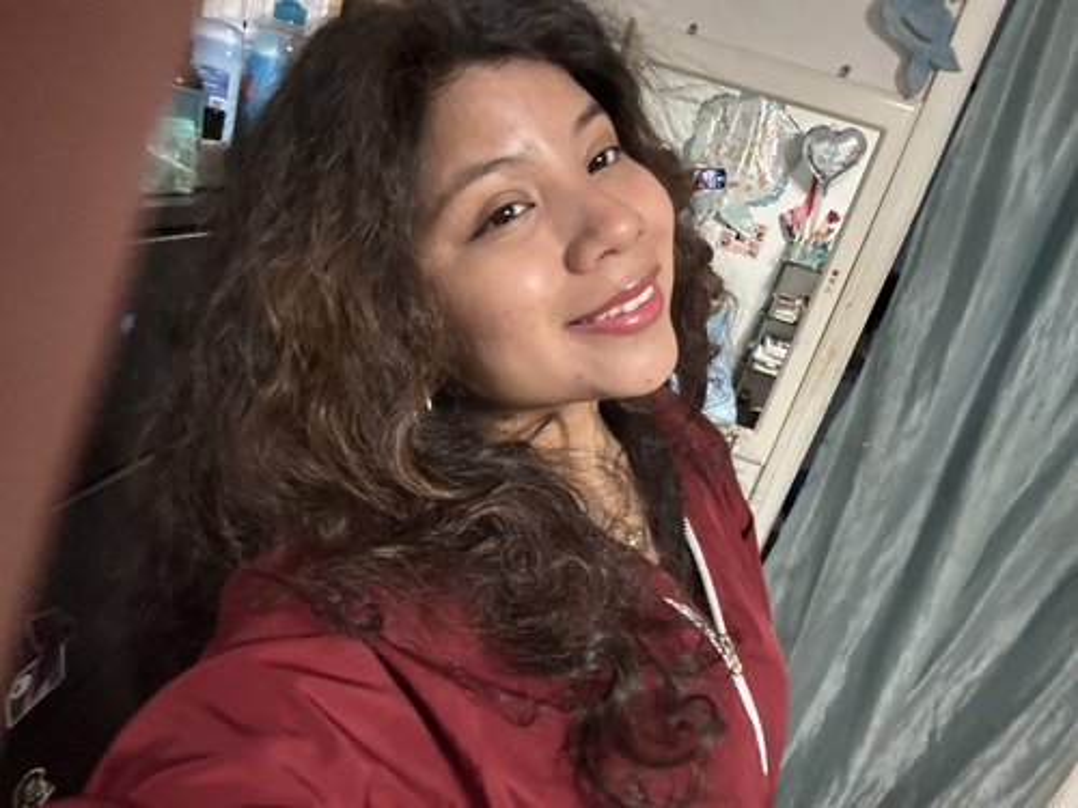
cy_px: 404
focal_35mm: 23
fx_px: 716
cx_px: 539
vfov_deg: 58.9
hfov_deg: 73.9
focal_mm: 2.69
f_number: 1.9
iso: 320
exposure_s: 1/40
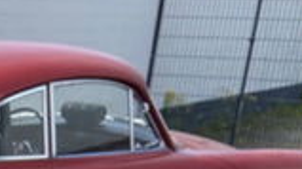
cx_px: -311
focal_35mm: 137
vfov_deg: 7.6
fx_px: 1096
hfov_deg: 13.4
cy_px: 522
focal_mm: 4.25
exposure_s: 1/2513
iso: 32
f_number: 1.8
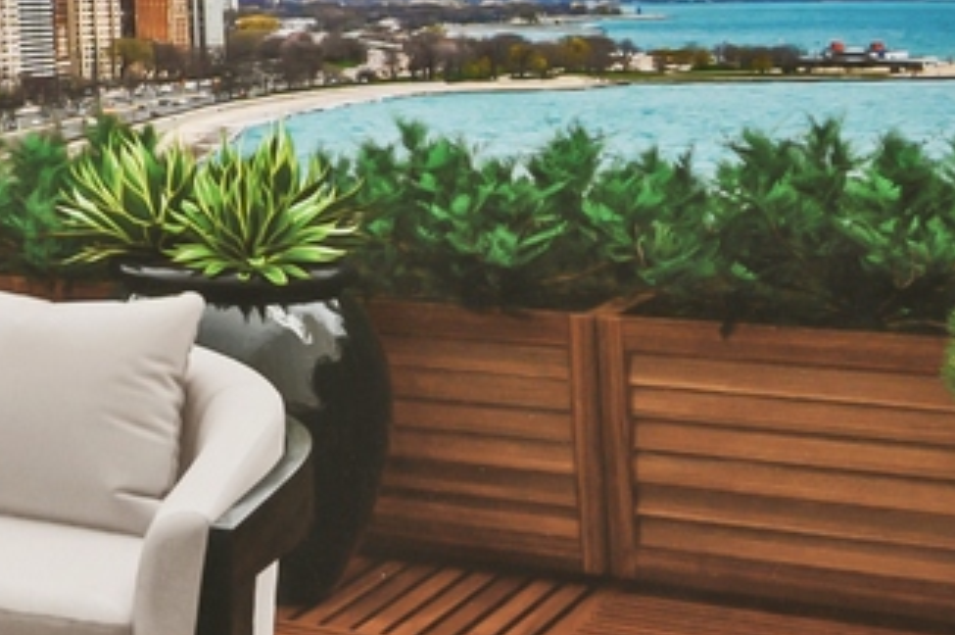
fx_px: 3975
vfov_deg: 9.1
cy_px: 9
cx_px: -1092
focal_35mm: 150
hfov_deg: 11.9
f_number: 10
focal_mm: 30
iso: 100
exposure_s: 1
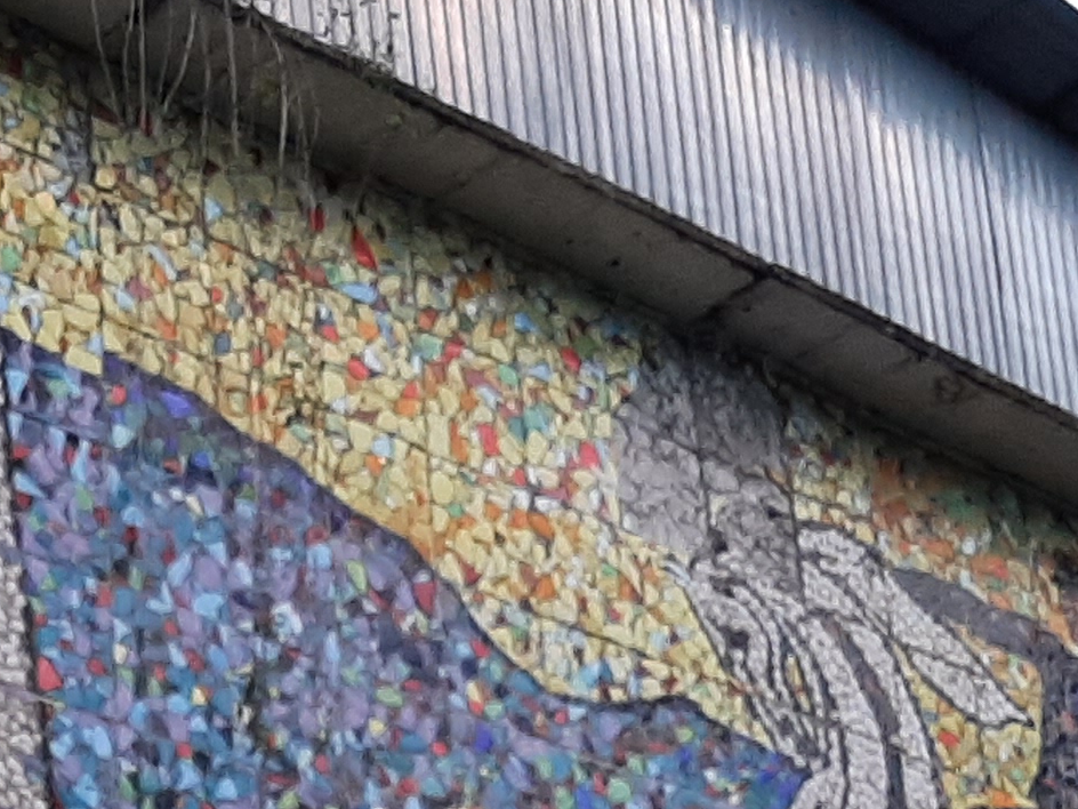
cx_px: -252
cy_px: 1386
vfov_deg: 12.4
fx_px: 3457
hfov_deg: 16.9
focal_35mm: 111
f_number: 1.7
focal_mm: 3.93
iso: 80
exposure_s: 1/100
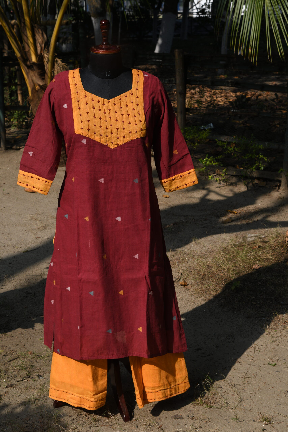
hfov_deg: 20.6
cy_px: 216
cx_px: 144
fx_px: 792
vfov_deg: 30.5
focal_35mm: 66
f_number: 10
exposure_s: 1/400
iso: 400
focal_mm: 55
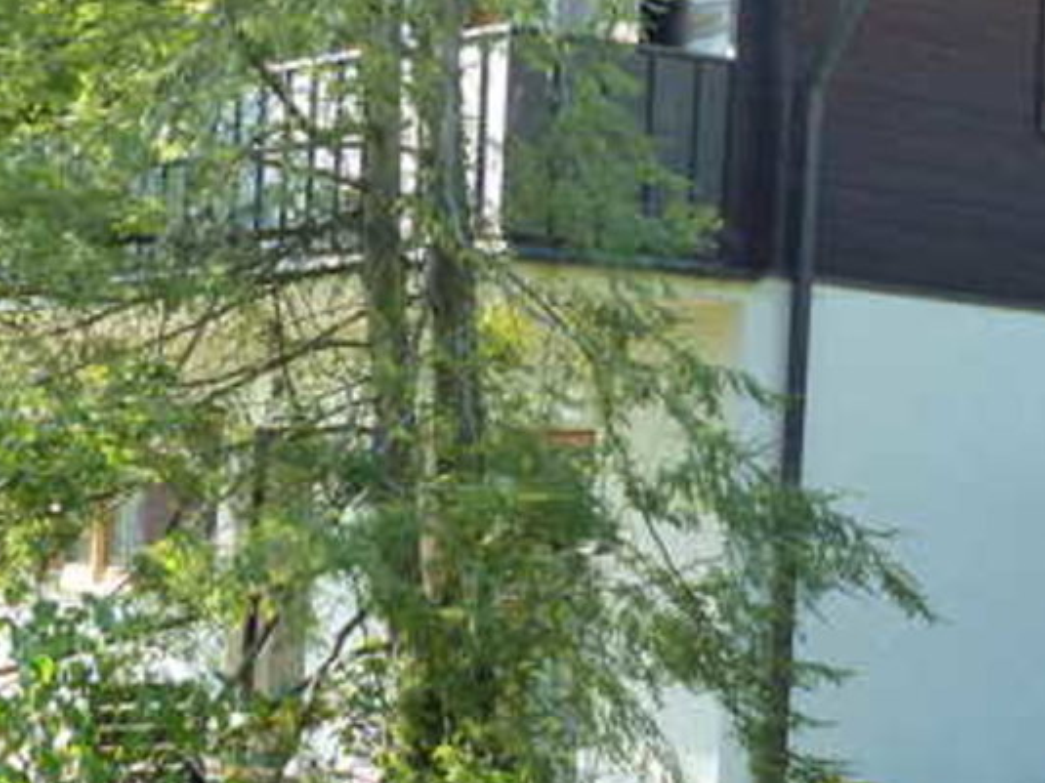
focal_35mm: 101
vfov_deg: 14.6
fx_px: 3048
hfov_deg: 19.2
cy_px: 424
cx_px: 869
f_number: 3.5
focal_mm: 8.1
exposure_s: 1/125
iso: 160
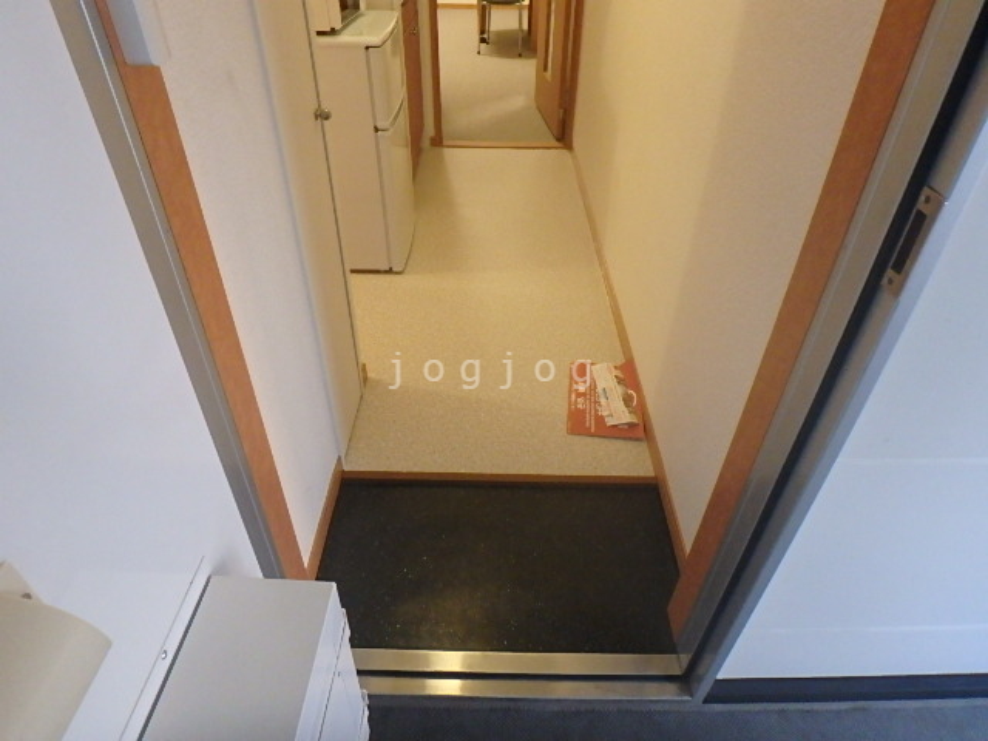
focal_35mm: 21
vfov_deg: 63.4
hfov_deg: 79.0
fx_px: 599
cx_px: 494
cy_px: 370
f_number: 3.5
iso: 800
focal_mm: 3.7
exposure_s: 1/20
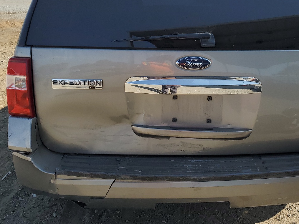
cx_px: 181
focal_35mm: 41
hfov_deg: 45.5
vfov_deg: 34.7
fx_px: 354
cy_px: 69
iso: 50
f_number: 1.5
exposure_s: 1/2500
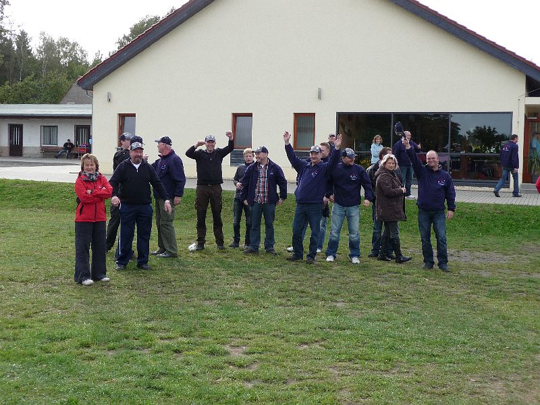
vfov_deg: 32.2
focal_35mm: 45
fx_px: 702
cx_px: 270
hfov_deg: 42.1
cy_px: 202
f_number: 4.1
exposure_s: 1/200
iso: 100
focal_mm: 7.6
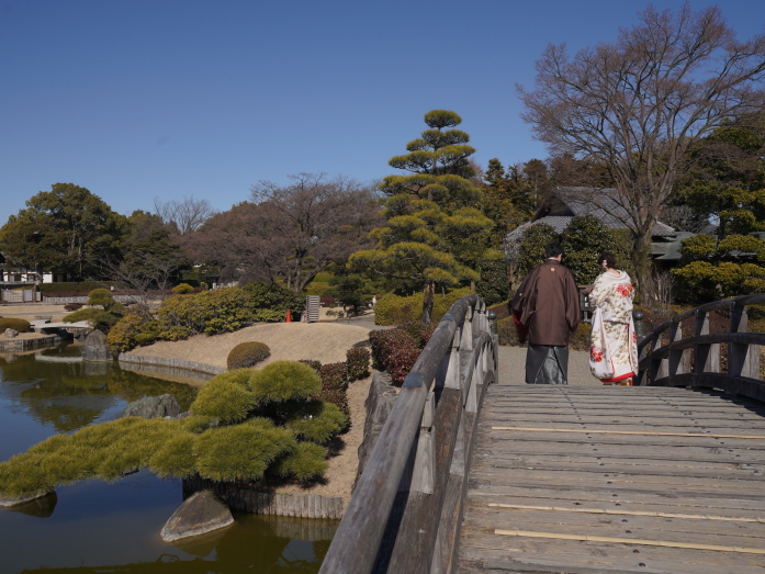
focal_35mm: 32
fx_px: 707
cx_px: 363
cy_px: 283
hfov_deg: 56.8
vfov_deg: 44.2
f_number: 8
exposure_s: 1/500
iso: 100
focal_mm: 29
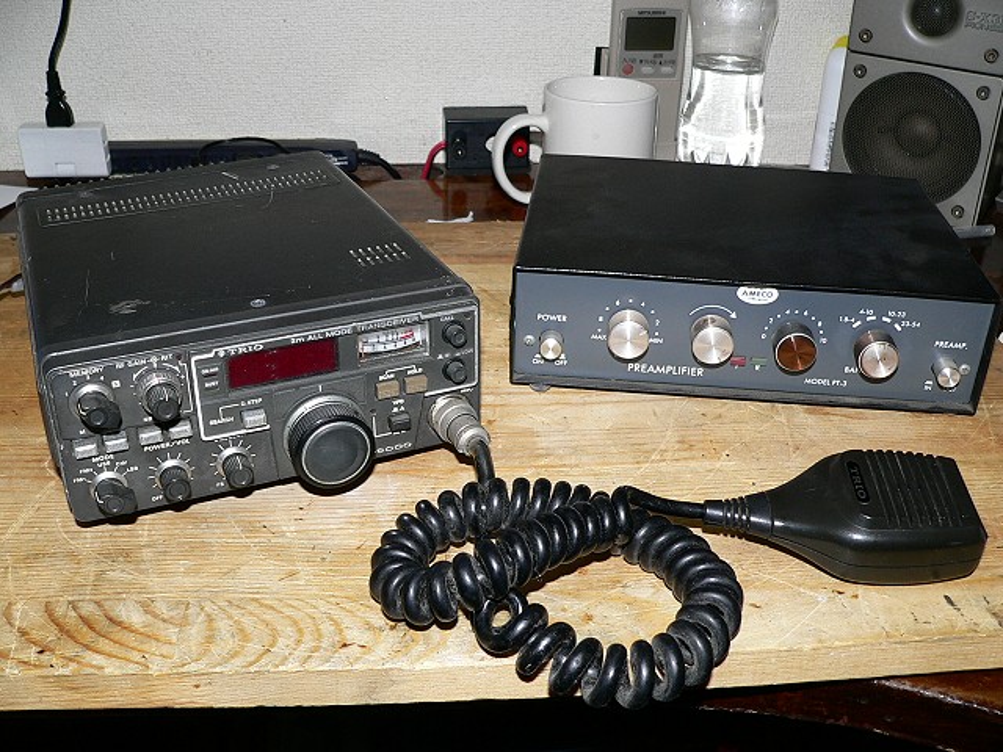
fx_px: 1043
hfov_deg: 51.4
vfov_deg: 39.7
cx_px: 502
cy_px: 376
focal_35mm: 36
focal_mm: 6
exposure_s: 1/60
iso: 100
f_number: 2.8
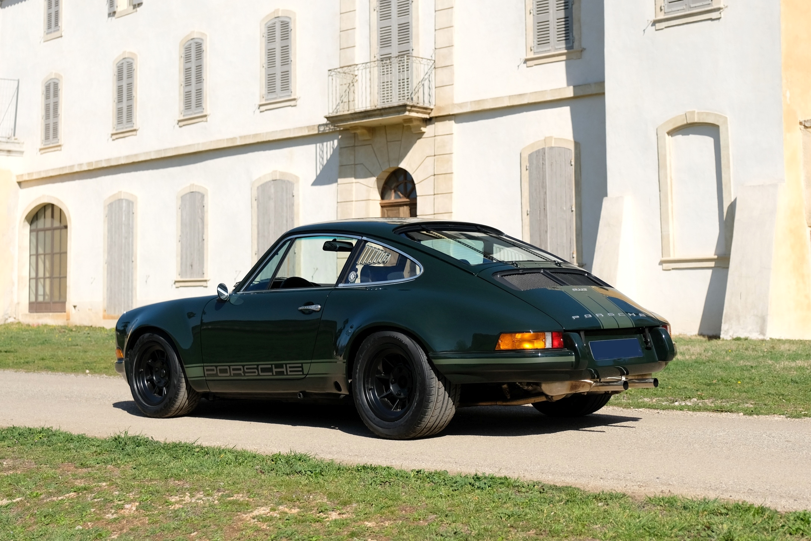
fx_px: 946
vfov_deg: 31.9
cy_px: 270
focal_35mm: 42
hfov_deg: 46.4
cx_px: 406
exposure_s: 1/4000
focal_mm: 28.3
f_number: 2.8
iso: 320
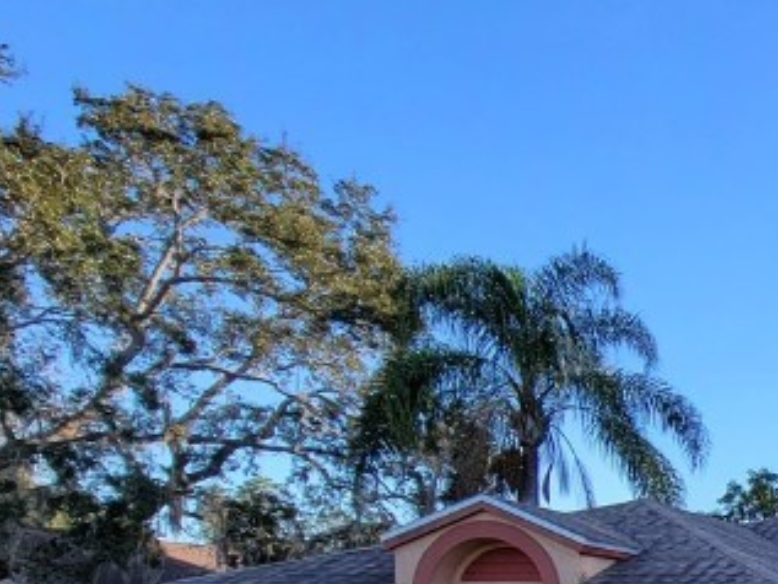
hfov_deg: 29.1
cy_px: 680
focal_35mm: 42
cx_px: 1149
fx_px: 944
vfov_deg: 30.0
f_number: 2.2
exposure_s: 1/500
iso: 50
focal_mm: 2.2
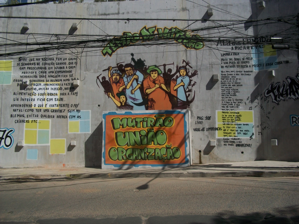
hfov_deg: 56.8
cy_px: 112
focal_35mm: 32
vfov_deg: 44.2
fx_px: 276
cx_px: 150
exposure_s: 1/1000
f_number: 5.5
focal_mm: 5.7
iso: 80
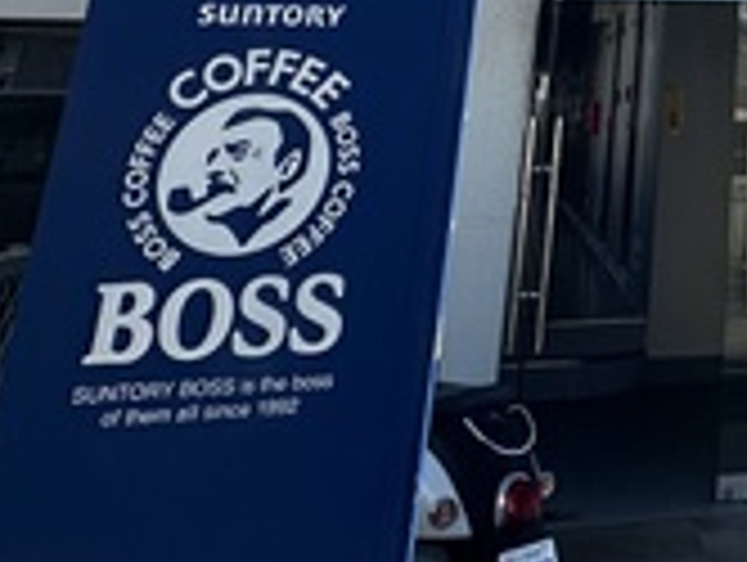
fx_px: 1275
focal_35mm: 59
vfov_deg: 19.6
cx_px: 914
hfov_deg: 28.2
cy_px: -402
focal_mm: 2.22
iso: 50
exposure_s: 1/1304
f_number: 2.2
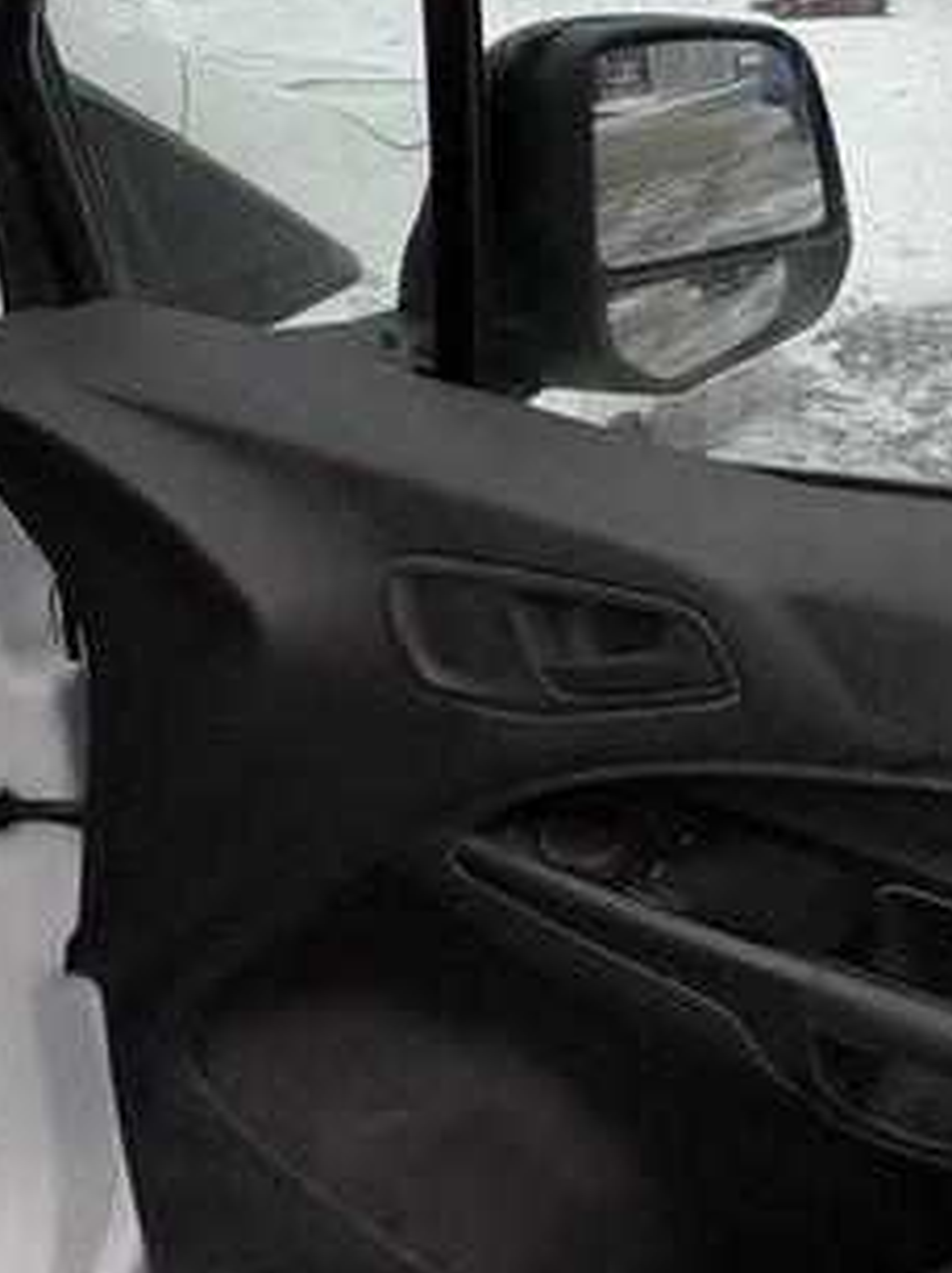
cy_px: 212
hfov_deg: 26.8
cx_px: 1372
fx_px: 1506
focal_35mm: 41
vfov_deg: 43.2
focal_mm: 2.22
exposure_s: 1/99
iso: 100
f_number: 2.2
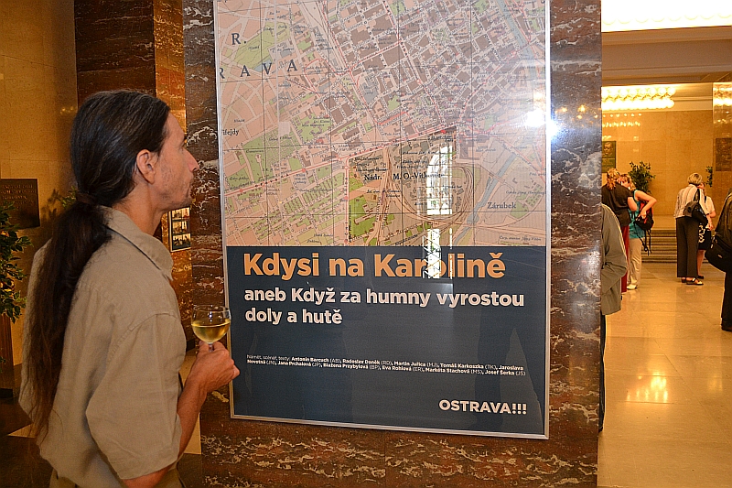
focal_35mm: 33
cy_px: 244
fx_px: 671
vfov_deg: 40.0
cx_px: 366
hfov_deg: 57.2
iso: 900
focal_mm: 22
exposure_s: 1/60
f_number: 3.8
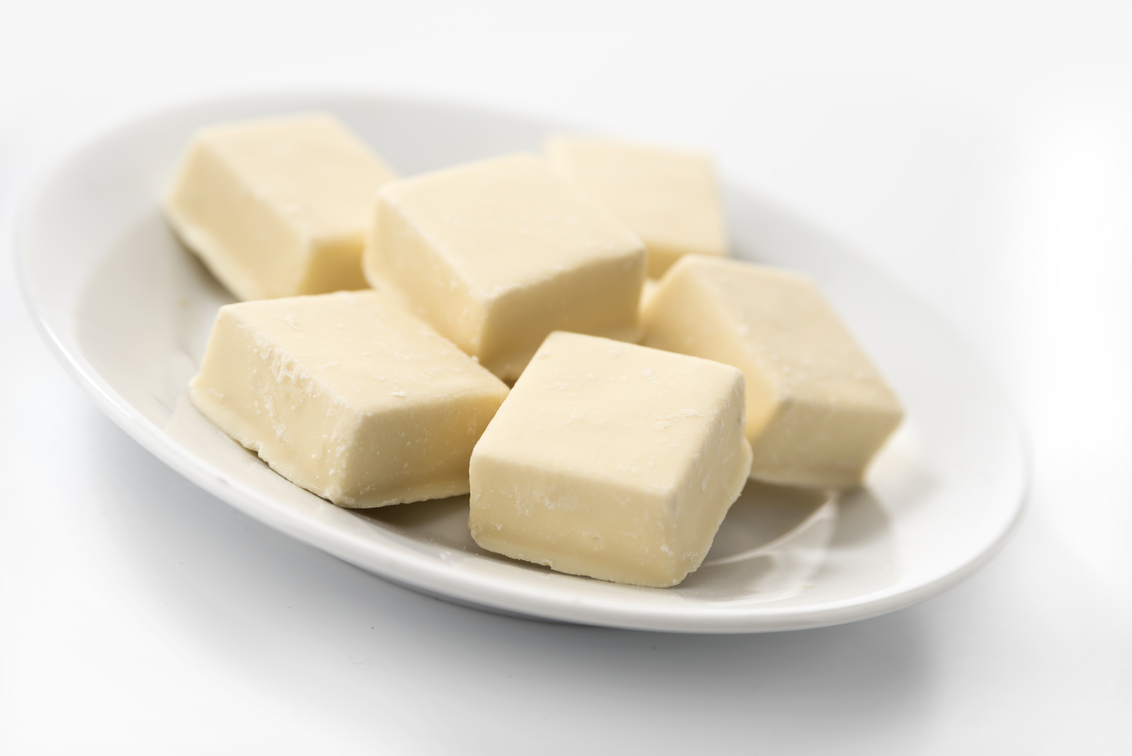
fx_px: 2359
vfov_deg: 18.2
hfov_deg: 27.0
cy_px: 378
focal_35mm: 75
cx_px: 566
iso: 125
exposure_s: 1/40
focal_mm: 75
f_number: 5.6
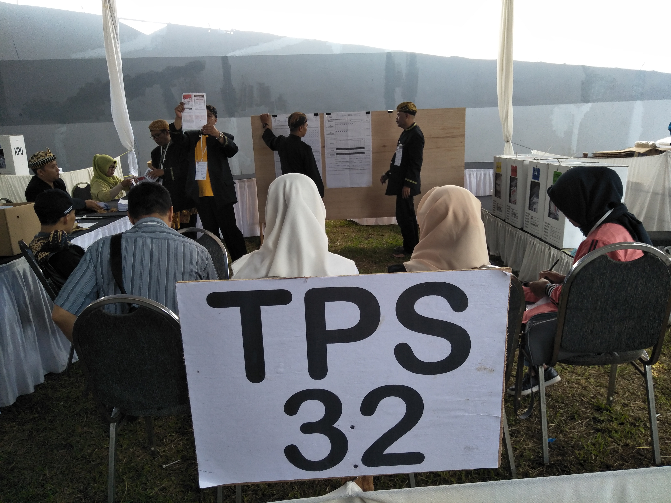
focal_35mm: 20
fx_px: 388
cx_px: 336
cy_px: 252
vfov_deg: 66.0
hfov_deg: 81.7
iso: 45
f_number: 2.2
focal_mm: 3.46
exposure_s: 1/123
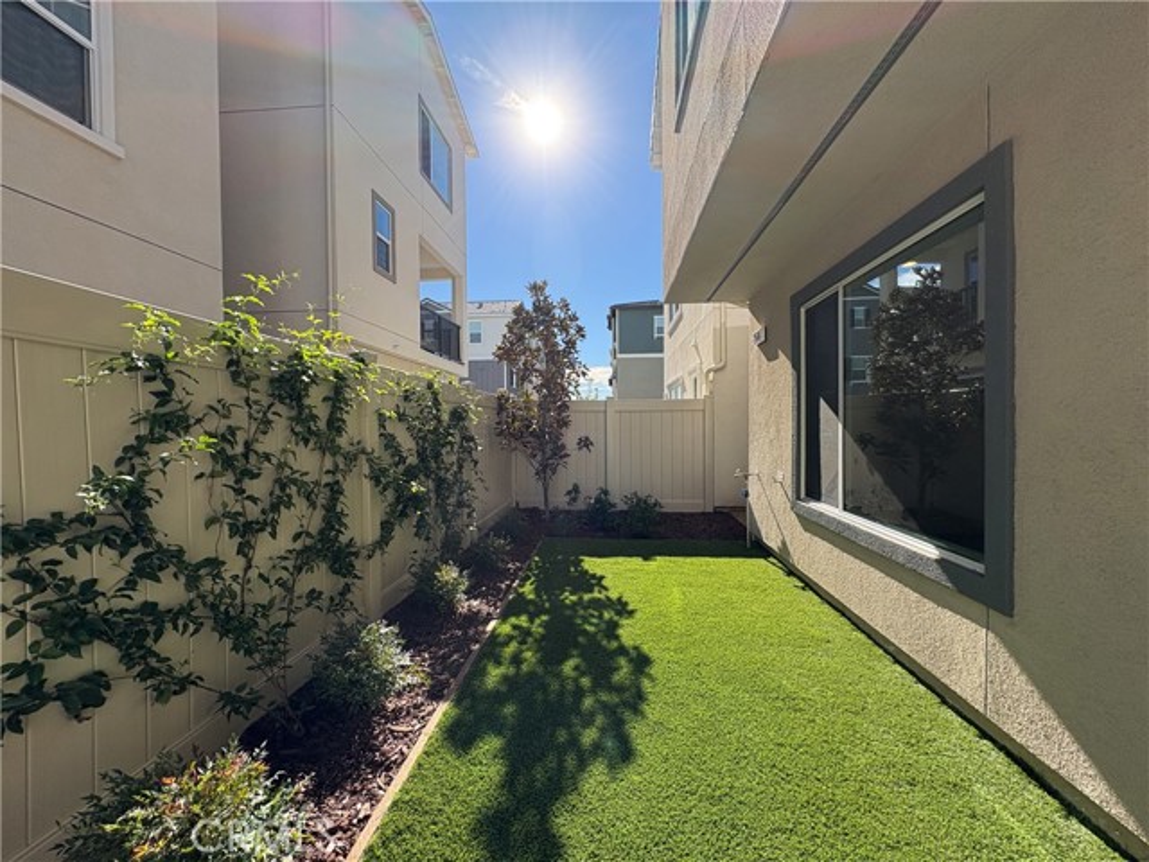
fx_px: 465
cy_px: 431
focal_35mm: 14
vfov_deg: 85.7
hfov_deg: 102.1
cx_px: 574
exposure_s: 1/1277
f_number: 2.2
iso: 64
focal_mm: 2.22
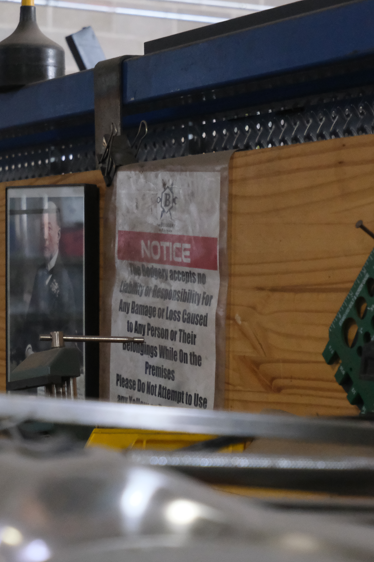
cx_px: 103
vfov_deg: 19.8
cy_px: 283
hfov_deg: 13.3
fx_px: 1605
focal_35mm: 103
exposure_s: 1/120
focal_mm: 45
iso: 6400
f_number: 5.6
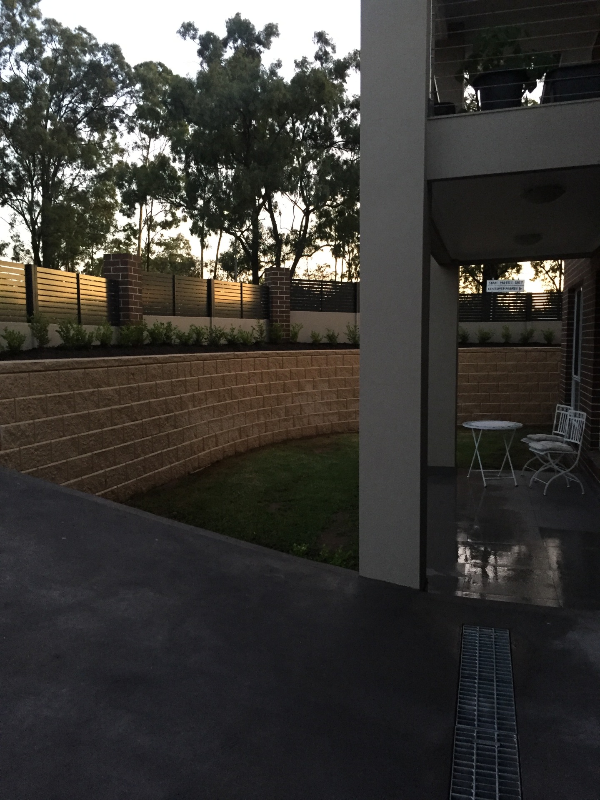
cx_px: 300
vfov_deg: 61.7
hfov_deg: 48.2
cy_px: 400
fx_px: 670
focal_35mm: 29
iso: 250
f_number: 2.2
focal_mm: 4.15
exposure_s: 1/17
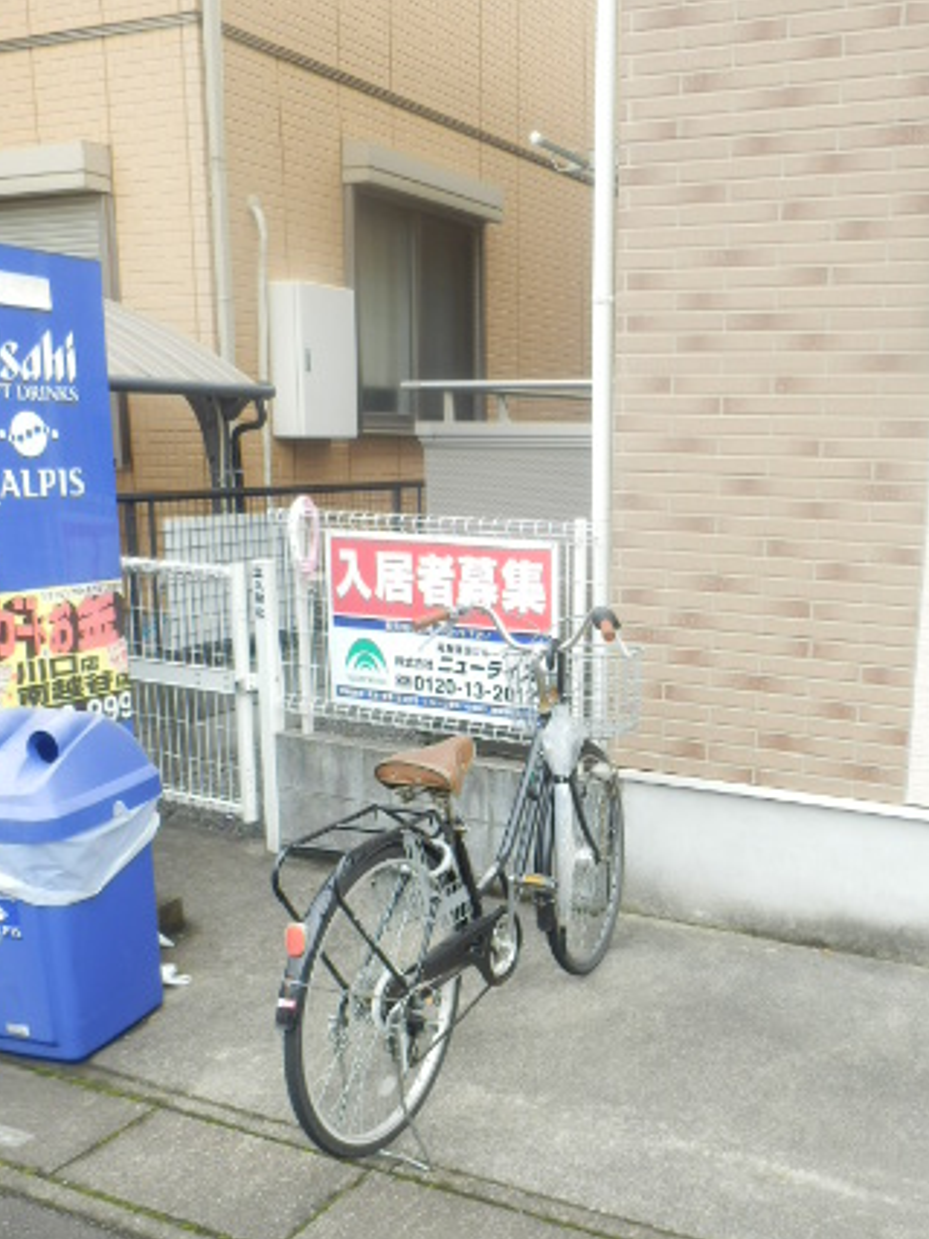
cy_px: 754
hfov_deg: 39.1
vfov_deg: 51.0
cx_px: 630
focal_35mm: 36
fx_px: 1289
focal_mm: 4.2
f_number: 3
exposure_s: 1/200
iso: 80
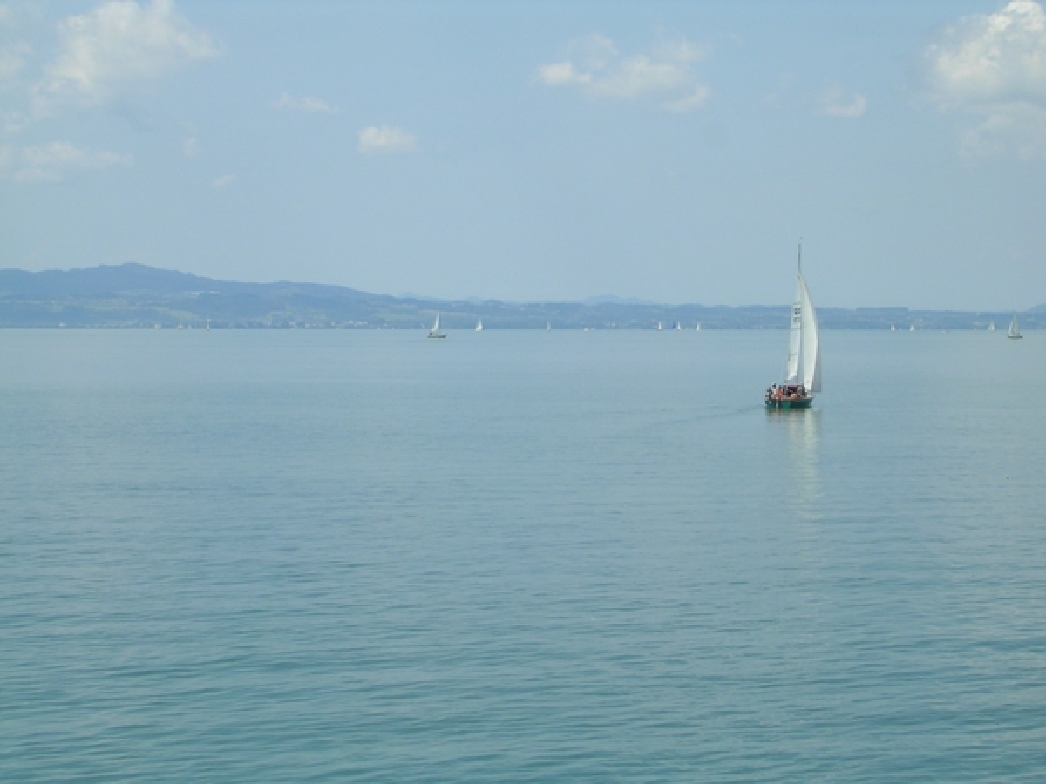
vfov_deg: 13.7
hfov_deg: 18.2
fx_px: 3263
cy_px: 392
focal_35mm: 108
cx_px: 523
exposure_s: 1/194
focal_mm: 16.8
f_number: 8.4
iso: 50
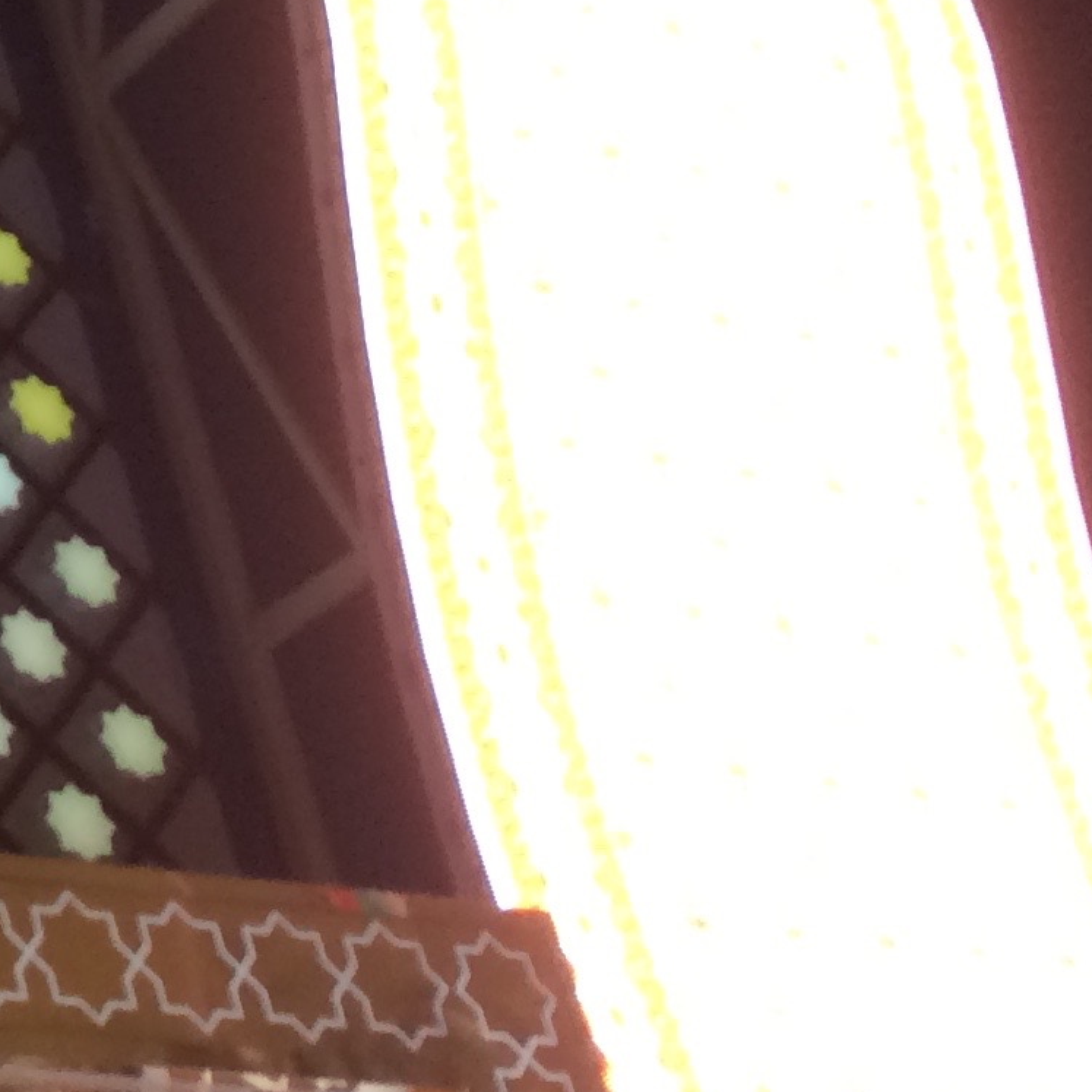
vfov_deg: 15.4
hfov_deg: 14.2
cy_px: 118
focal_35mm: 112
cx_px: -703
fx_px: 3997
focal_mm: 4.15
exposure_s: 1/30
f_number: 2.2
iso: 40
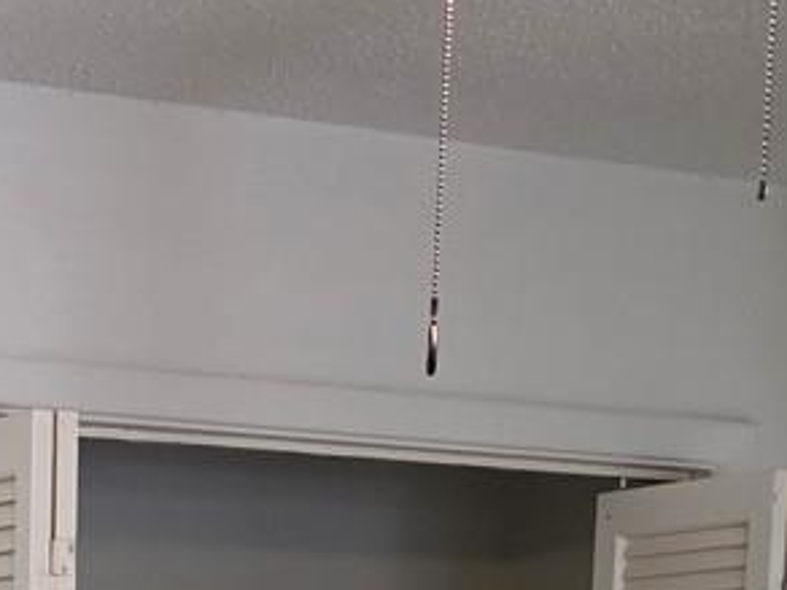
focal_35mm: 126
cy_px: 1307
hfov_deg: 14.9
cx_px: -251
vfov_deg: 10.5
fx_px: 2865
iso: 640
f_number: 1.7
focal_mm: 6.3
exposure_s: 1/120
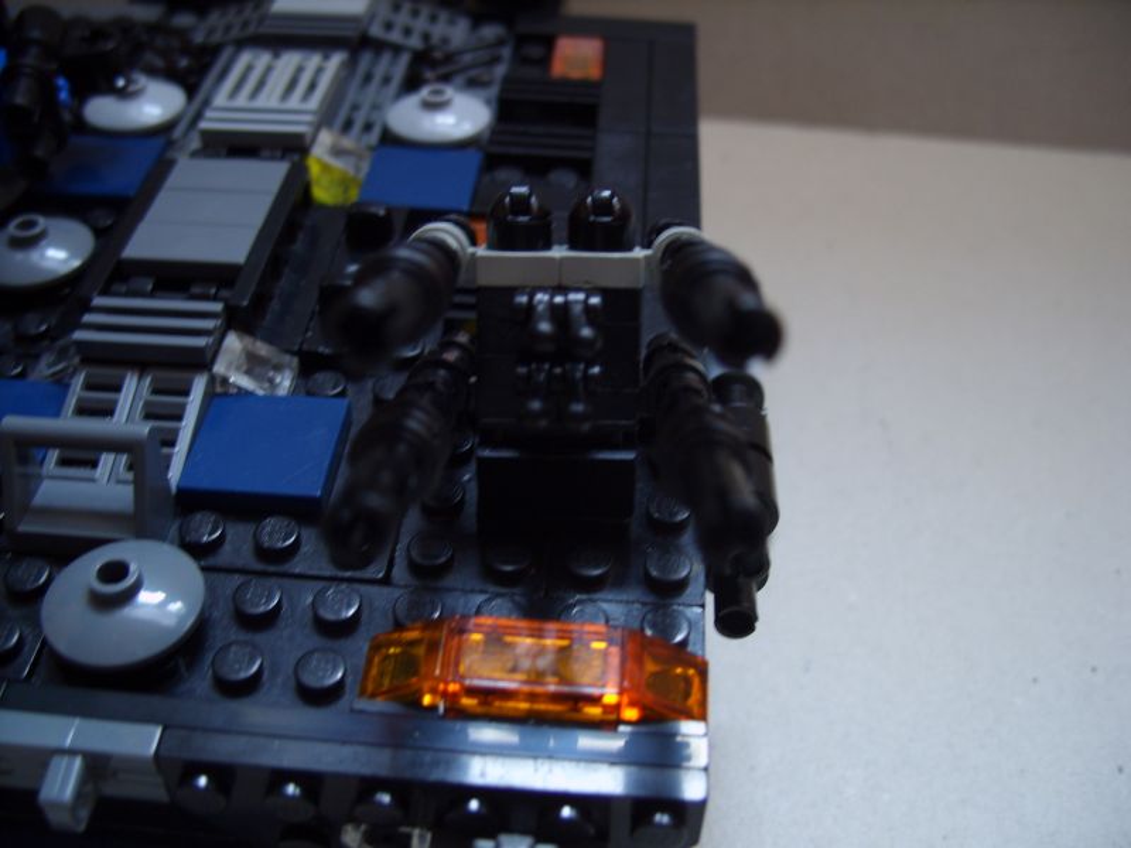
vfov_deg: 37.7
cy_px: 424
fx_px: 1242
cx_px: 566
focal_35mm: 38
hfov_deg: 49.0
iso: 100
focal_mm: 7.8
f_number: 2.8
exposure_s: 1/17
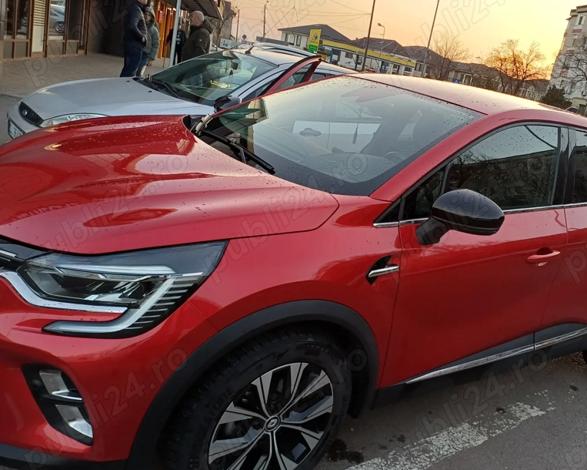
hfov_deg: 54.9
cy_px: 227
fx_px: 556
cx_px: 375
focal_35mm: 32
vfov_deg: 45.8
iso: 50
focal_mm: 4.65
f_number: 1.8
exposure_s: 1/50
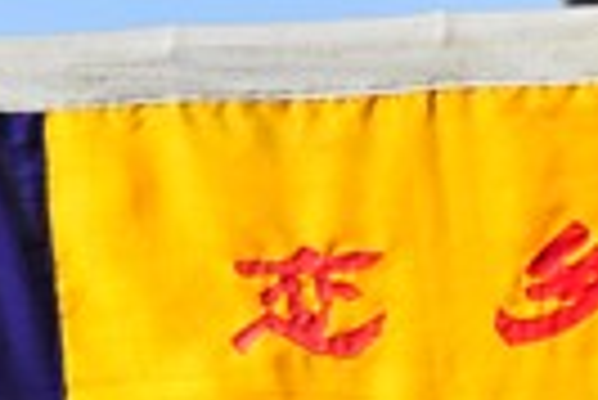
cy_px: 483
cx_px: 647
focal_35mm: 841
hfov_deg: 2.4
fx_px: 13985
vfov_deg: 1.6
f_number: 9
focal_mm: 112
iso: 250
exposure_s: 1/640
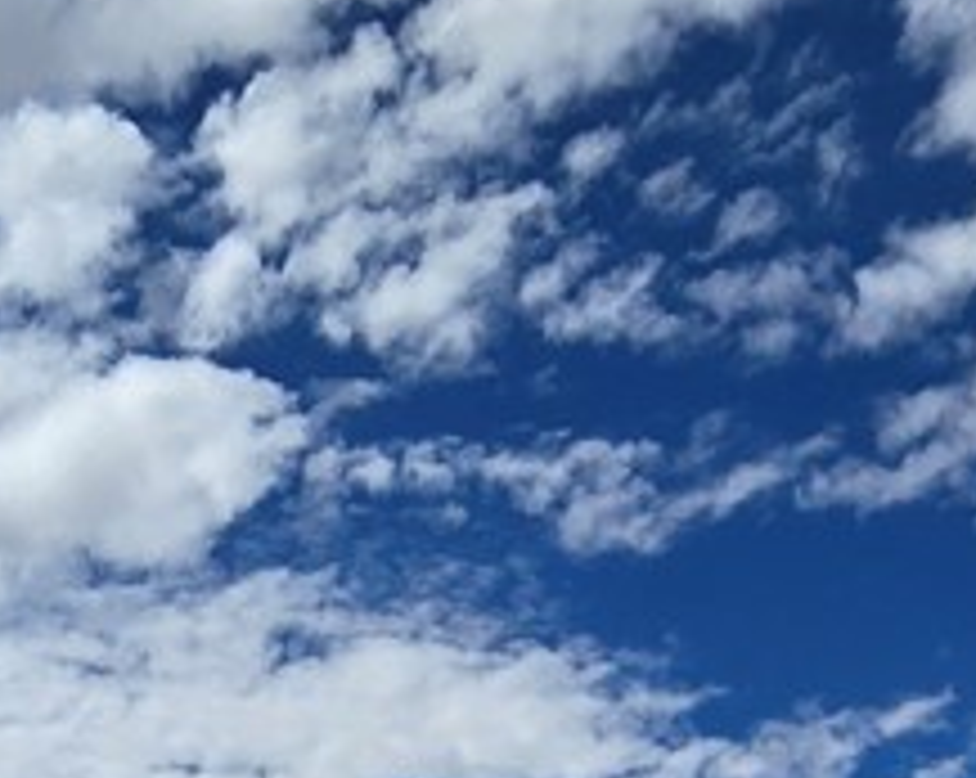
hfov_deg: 31.0
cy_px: 1511
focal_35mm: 60
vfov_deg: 18.2
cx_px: 247
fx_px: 1731
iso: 50
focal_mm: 2.2
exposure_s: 1/5638
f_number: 2.2
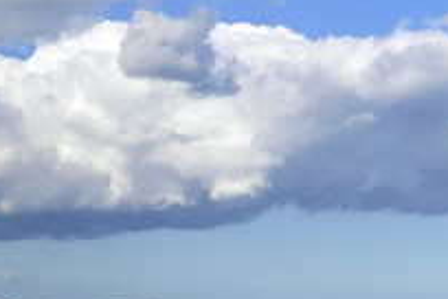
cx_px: 272
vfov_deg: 13.6
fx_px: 1232
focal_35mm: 99
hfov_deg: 20.6
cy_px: 301
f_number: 11
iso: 200
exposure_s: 1/250
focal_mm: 48
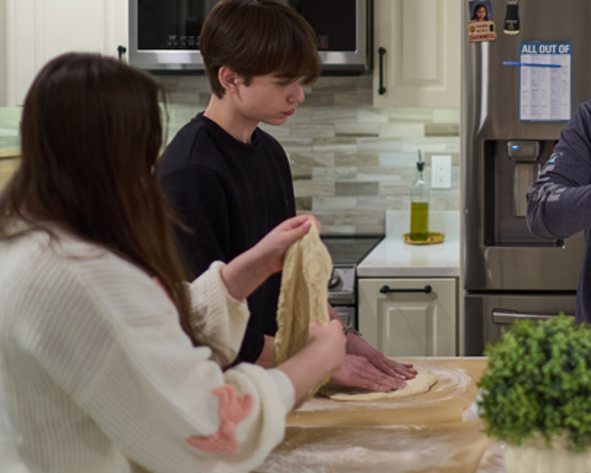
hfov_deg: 21.9
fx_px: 1452
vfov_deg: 18.3
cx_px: 636
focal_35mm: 83
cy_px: 71
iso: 250
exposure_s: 1/125
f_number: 1.4
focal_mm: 35
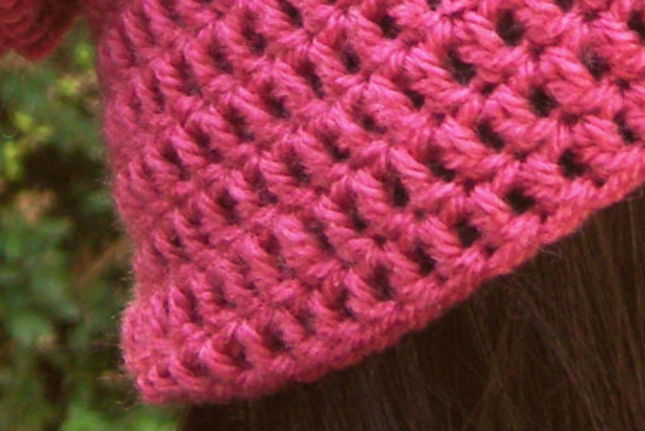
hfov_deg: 7.2
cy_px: 29
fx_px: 5108
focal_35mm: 285
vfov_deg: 4.8
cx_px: 750
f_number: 3.9
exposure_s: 1/126
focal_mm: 13.8
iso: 200
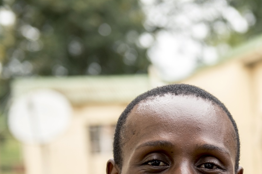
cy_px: 205
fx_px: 873
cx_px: 281
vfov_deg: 11.2
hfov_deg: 16.6
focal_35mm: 120
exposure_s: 1/400
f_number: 3.2
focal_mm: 50
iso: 250
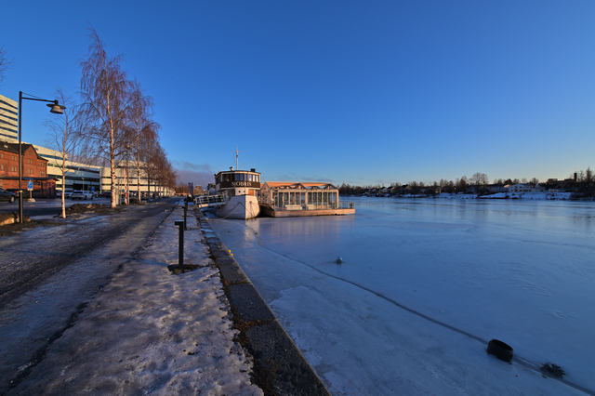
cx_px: 298
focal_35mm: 14
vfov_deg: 81.1
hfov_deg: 104.3
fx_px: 231
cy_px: 198
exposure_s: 1/100
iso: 100
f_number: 11
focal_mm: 14
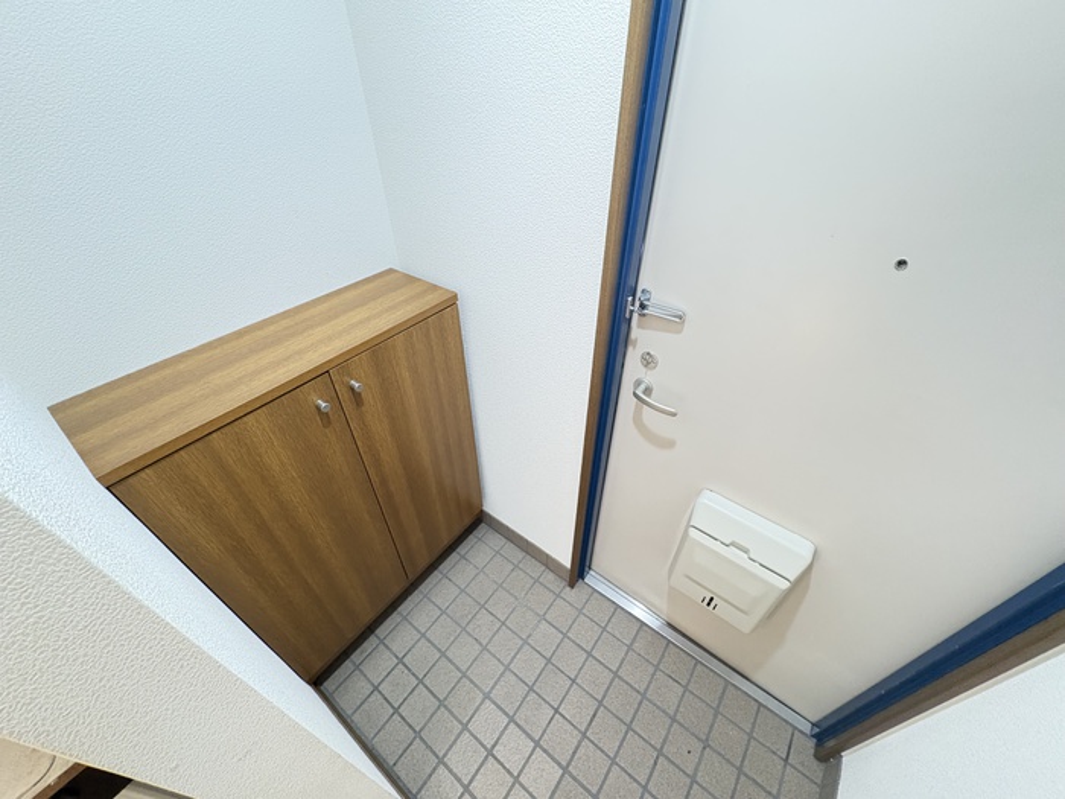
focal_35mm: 14
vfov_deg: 85.7
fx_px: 431
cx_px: 532
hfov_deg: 102.1
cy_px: 400
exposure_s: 1/60
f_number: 2.2
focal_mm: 2.22
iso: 800
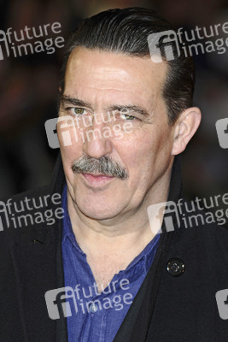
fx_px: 2207
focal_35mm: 232
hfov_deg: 5.9
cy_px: 171
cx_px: 114
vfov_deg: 8.9
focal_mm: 155
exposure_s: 1/200
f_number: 4.5
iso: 320
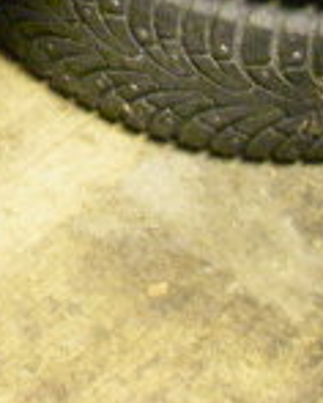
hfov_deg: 9.0
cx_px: -345
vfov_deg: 11.3
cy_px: -252
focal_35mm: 161
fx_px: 1920
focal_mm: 6.3
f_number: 3.3
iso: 320
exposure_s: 1/4
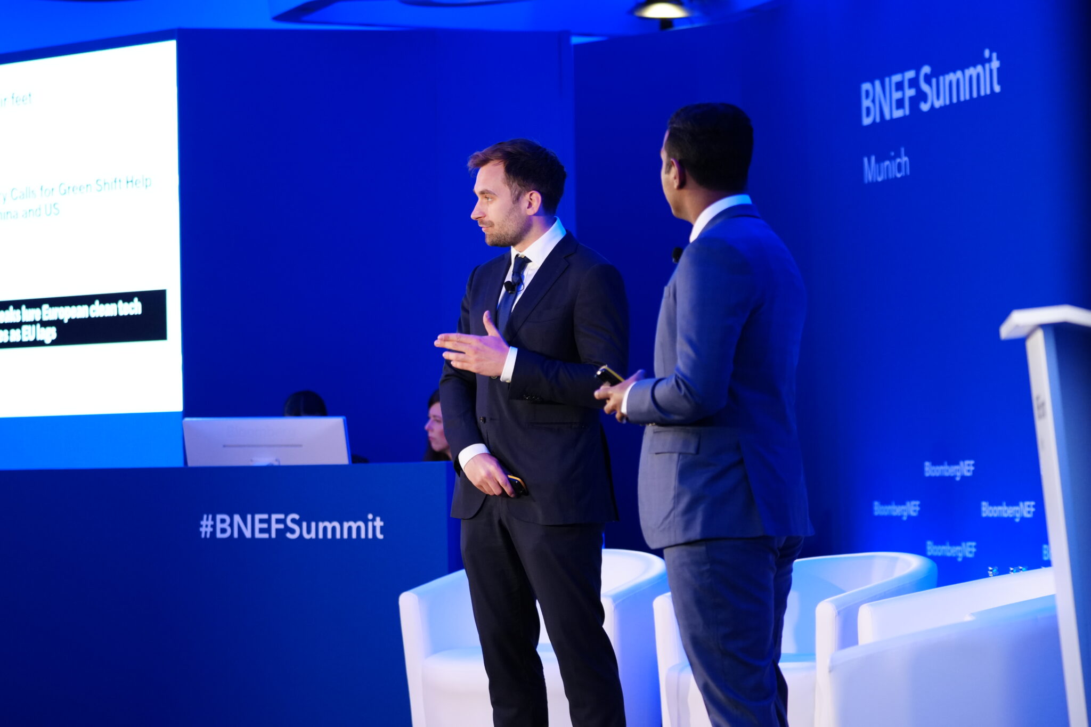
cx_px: 546
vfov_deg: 11.4
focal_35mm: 120
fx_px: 3636
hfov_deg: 17.1
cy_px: 364
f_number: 2.8
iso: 1000
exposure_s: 1/200
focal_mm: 80
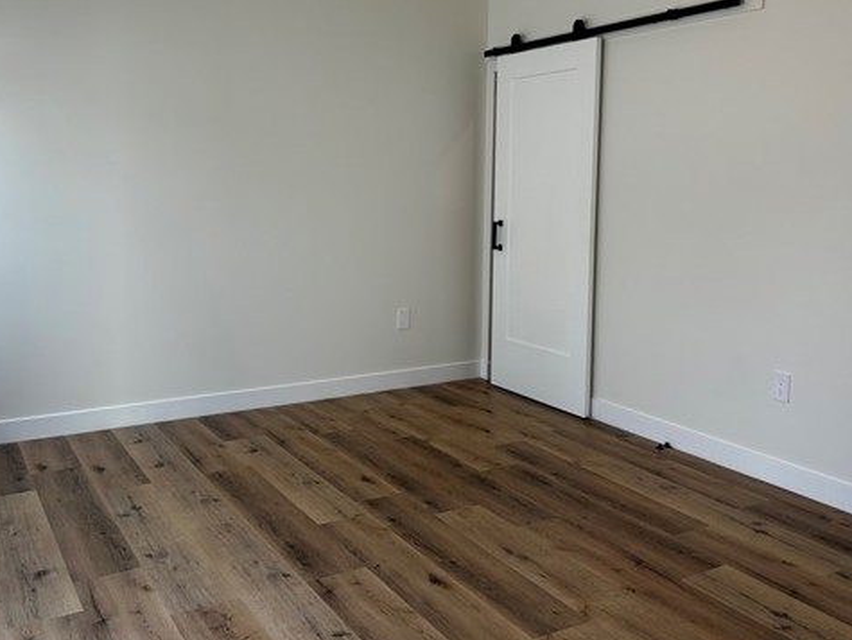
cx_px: 422
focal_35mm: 35
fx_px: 862
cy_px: 256
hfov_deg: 52.6
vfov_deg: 40.6
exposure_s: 1/271
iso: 40
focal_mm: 5.7
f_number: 1.5
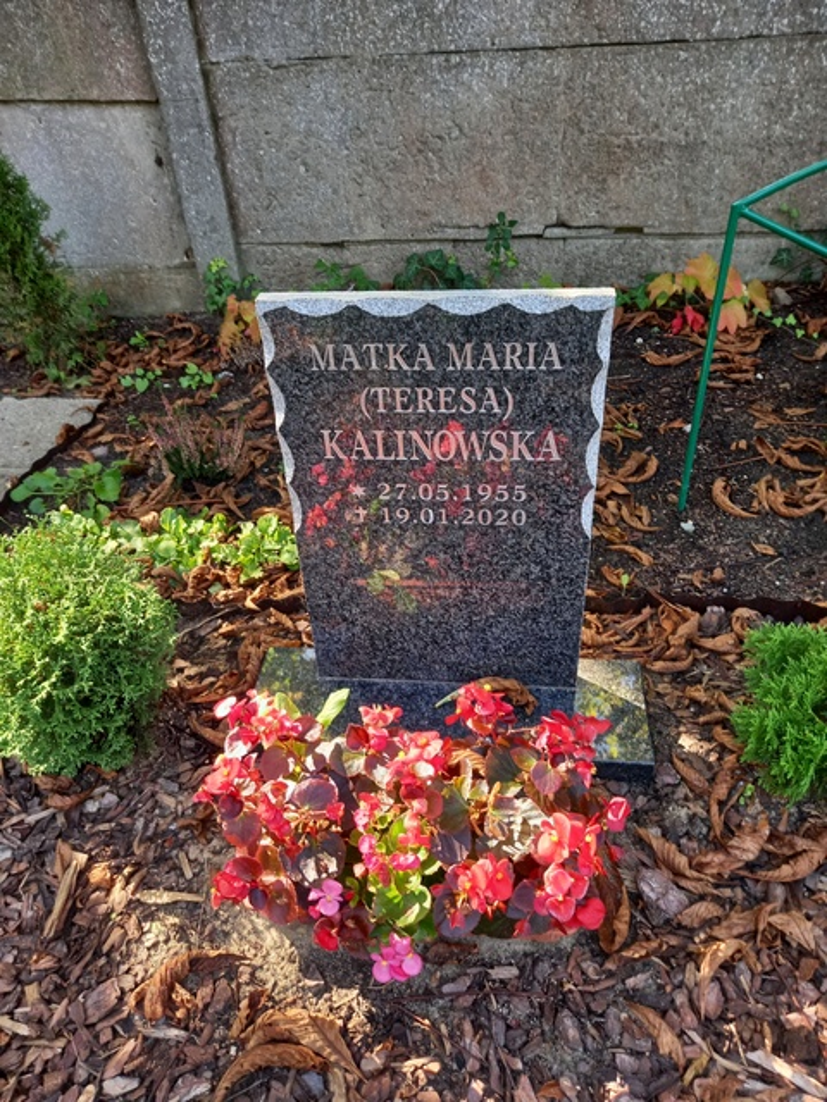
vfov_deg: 69.4
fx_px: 796
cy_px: 551
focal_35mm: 25
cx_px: 414
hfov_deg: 54.9
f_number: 2
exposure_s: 1/50
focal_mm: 4.6
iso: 64
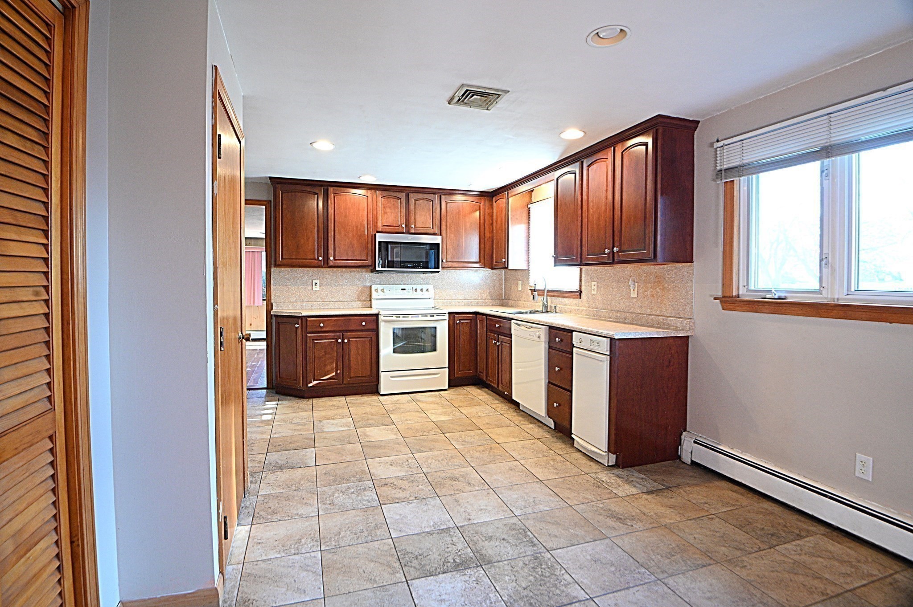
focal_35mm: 18
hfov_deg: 90.0
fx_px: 456
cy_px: 304
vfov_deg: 67.3
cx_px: 456
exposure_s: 1/20
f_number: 8
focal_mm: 18
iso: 1800
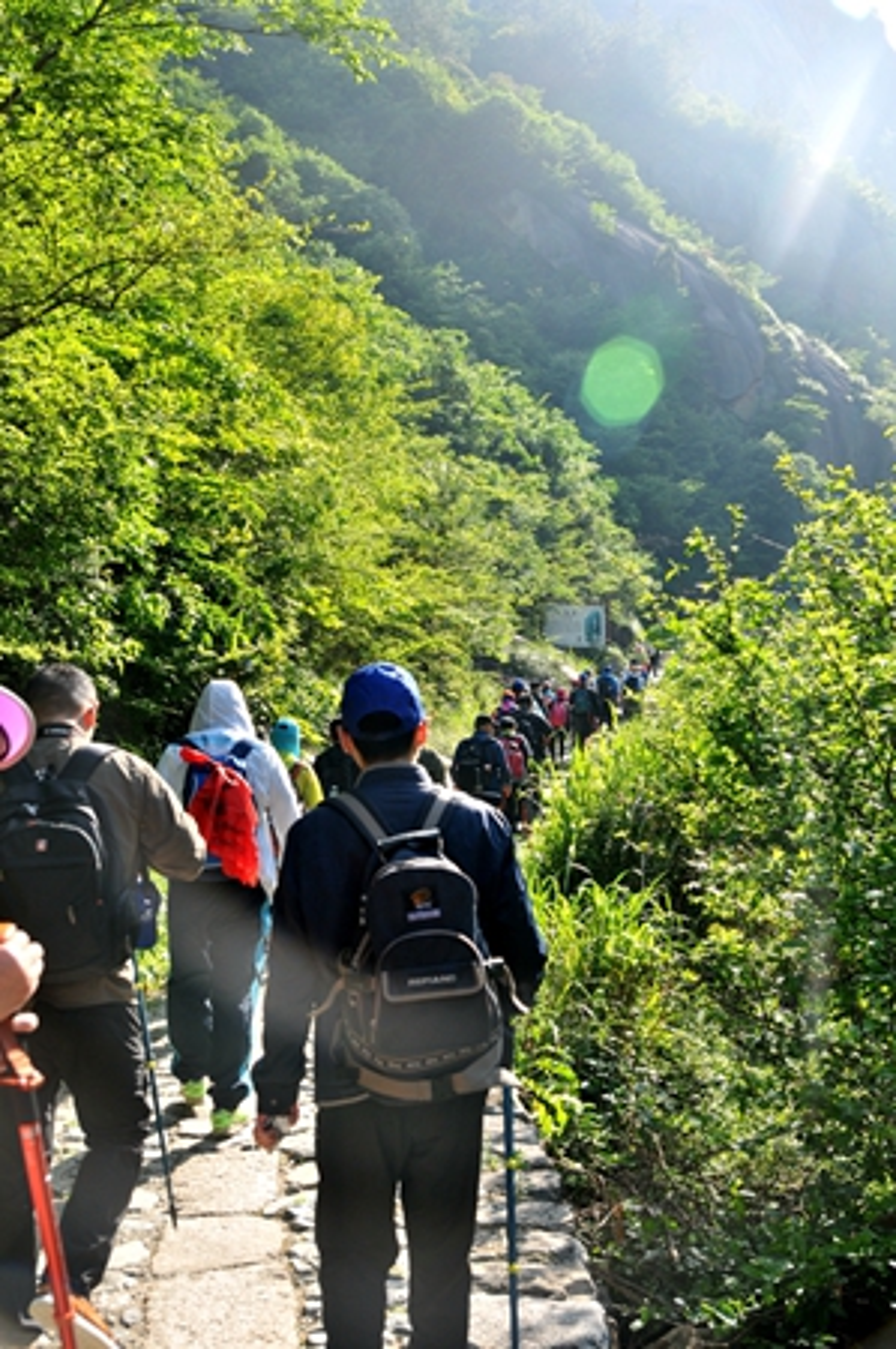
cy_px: 674
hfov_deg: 35.4
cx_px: 448
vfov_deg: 51.3
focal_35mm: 38
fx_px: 1403
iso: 200
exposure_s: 1/250
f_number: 8
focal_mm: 25
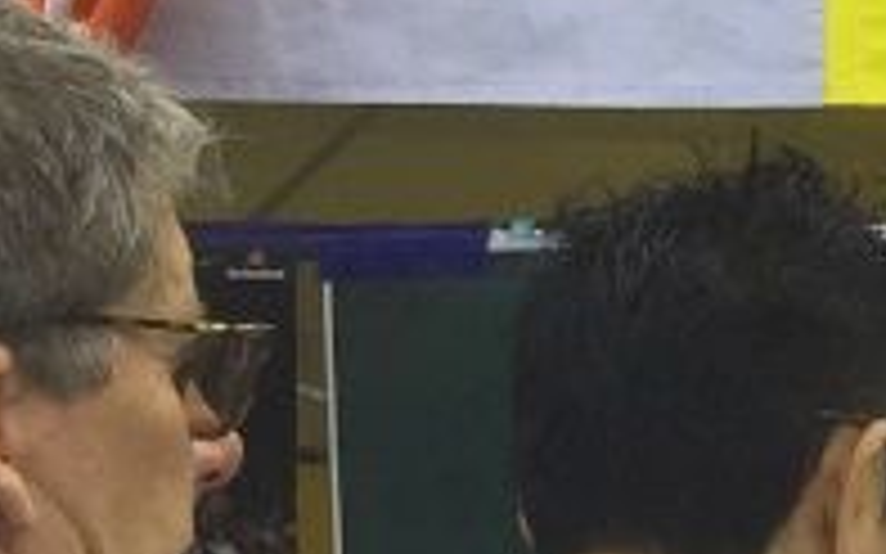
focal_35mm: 187
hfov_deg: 10.2
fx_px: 4514
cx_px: 1866
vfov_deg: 7.0
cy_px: 23
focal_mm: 4.15
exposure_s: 1/1183
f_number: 2.2
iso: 25
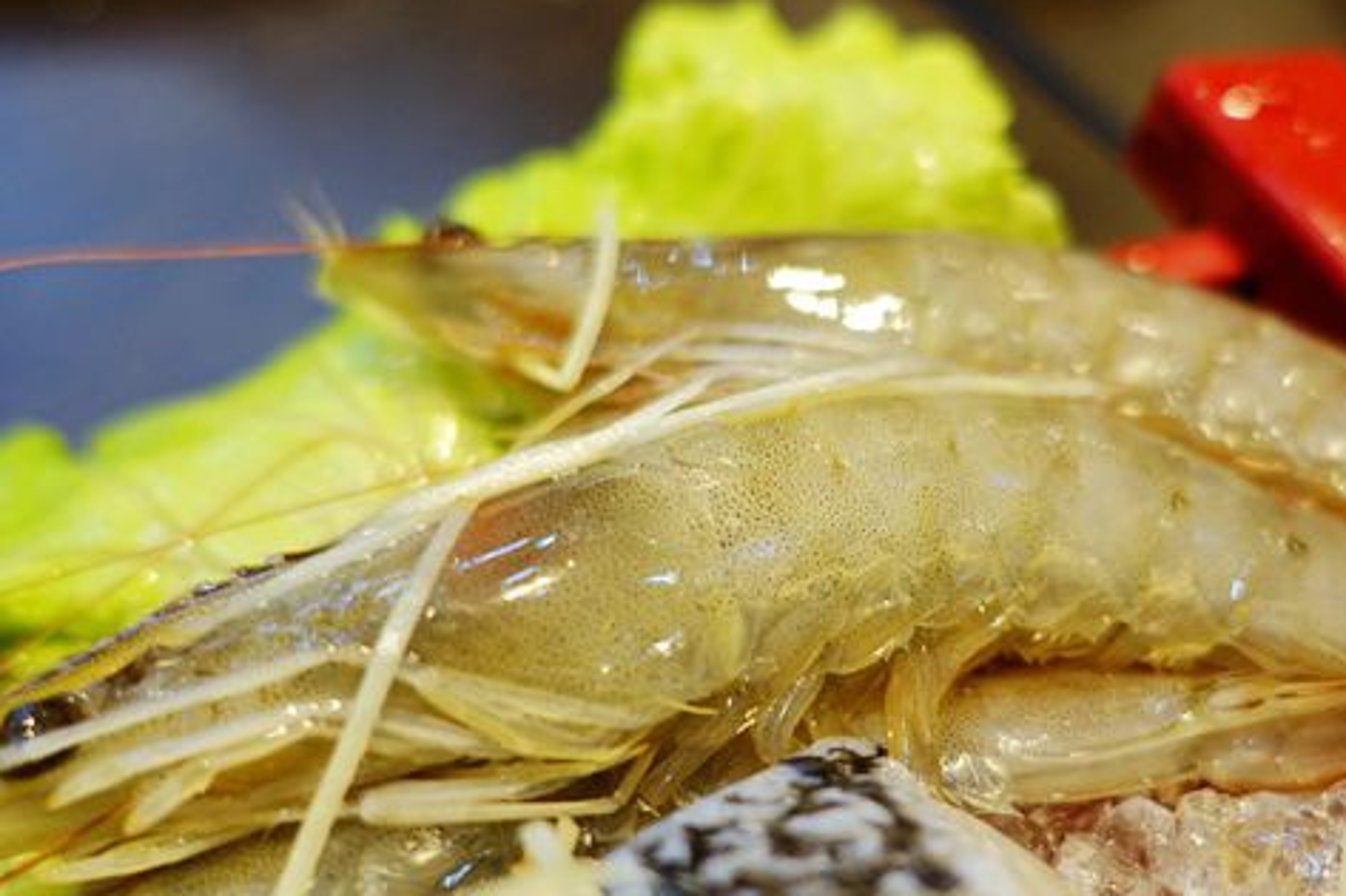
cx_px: 834
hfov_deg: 56.6
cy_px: 556
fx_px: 1233
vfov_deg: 39.7
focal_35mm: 33
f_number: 1.8
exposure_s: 1/30
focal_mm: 8.8
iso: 160
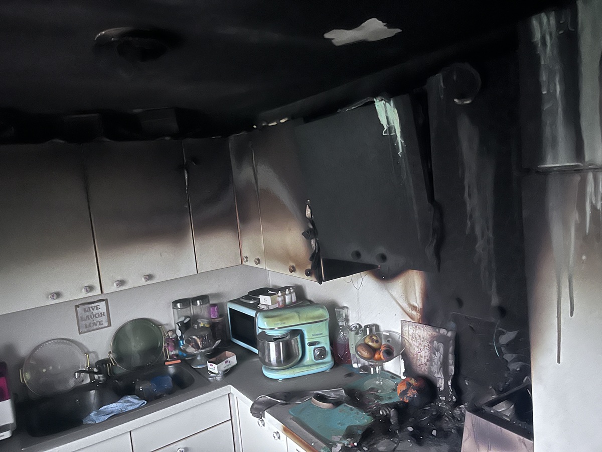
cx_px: 301
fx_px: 452
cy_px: 226
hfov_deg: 67.3
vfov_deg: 53.1
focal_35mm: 26
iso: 1000
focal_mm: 5.1
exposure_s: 1/9
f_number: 1.6
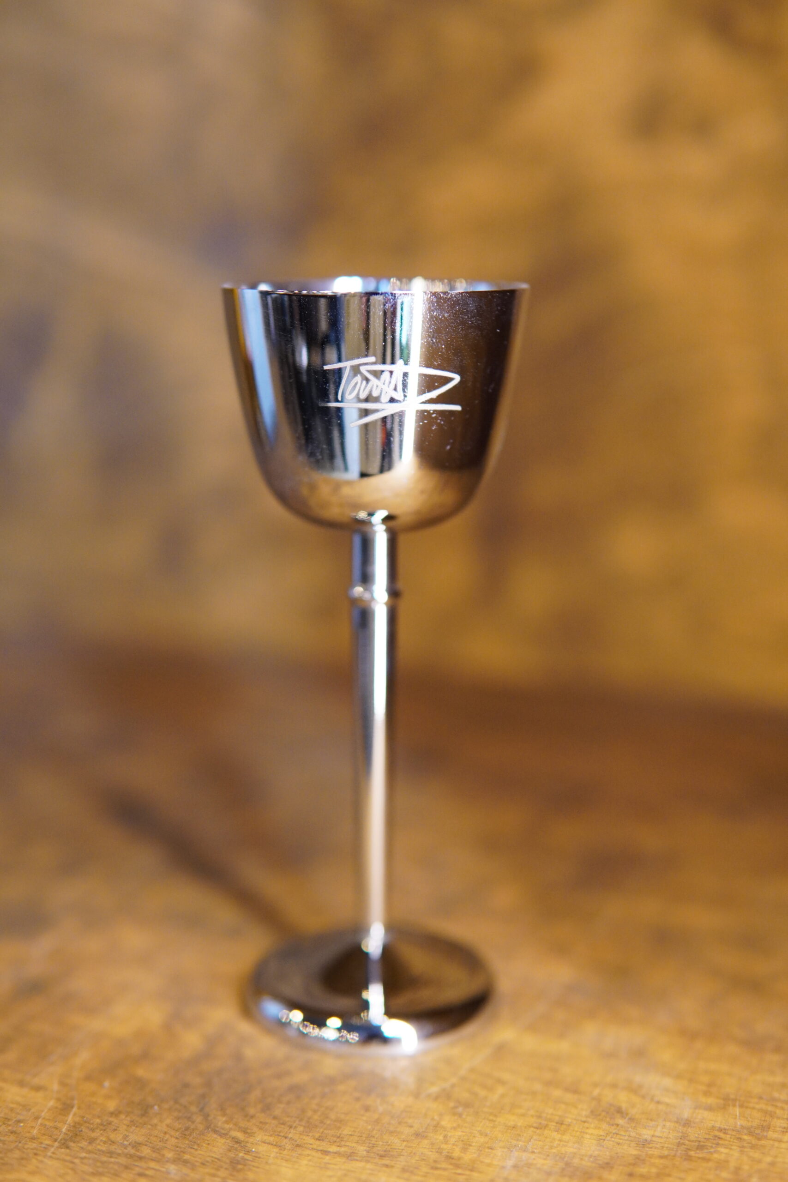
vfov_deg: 43.6
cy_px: 591
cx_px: 394
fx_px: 1477
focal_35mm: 45
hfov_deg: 29.9
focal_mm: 30
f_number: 2.2
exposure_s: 1/160
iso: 1600
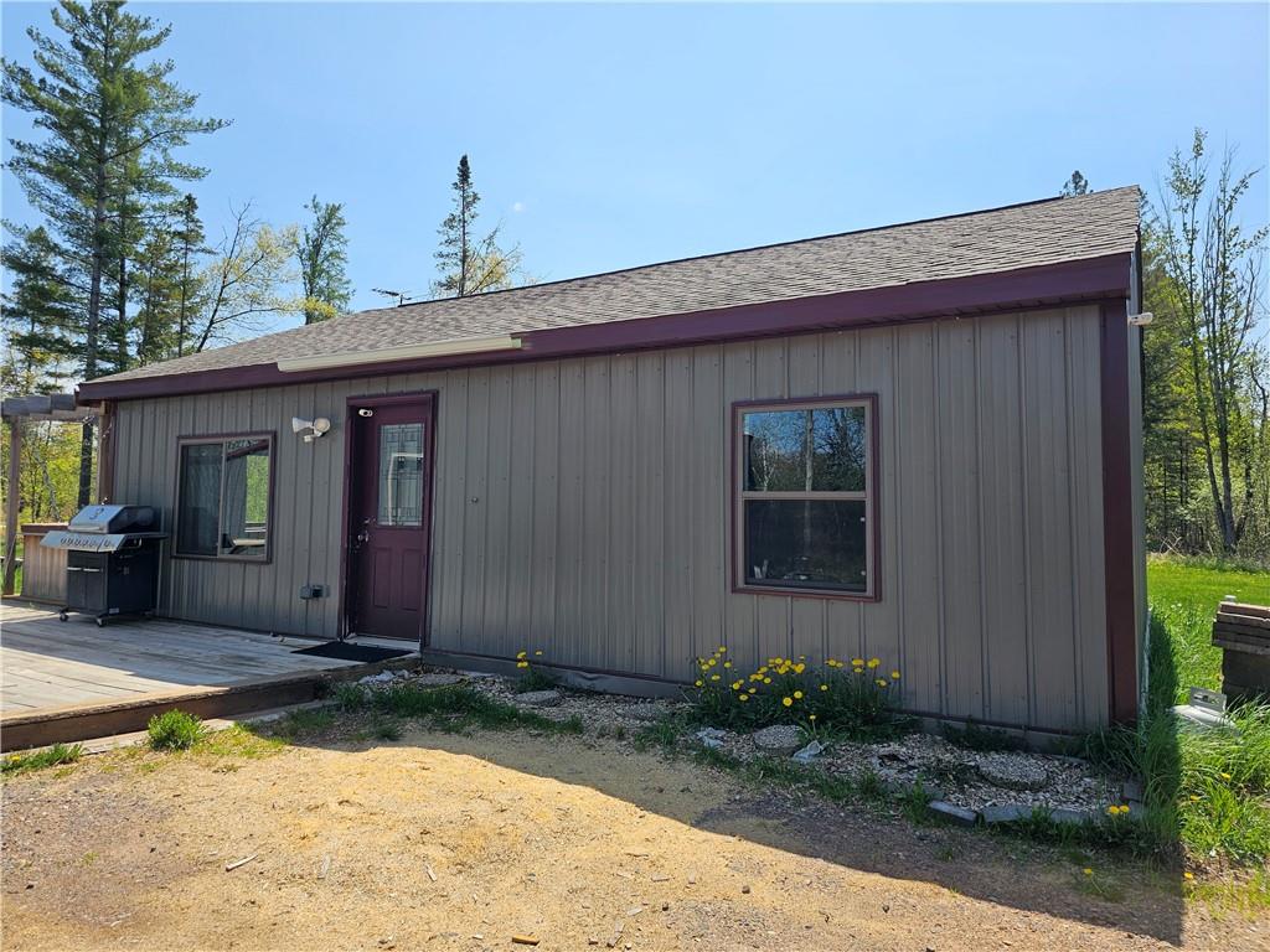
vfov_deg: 58.9
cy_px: 476
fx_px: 844
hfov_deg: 73.9
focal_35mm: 23
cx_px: 635
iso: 10
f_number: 1.7
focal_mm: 6.3
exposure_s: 1/588
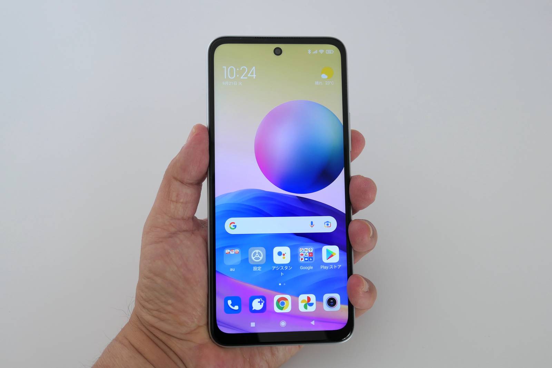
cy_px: 184
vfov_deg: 36.9
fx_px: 552
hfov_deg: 53.1
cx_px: 276
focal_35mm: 36
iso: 200
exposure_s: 1/80
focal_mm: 13.1
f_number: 3.7
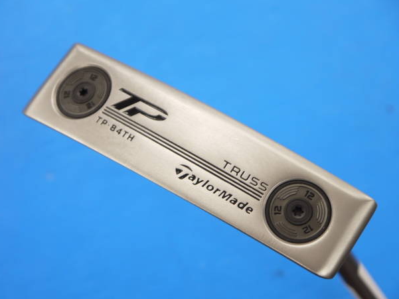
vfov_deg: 17.8
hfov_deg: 23.6
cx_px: 195
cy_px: 152
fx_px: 957
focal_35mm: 83
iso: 400
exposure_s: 1/80
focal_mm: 39
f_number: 5.5
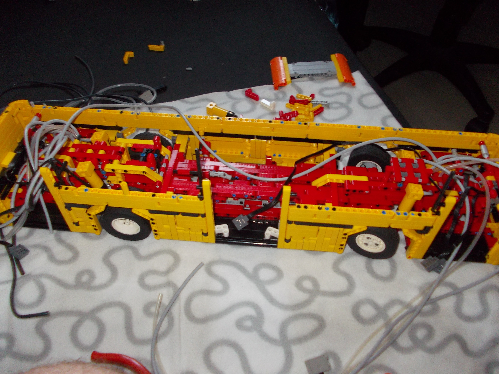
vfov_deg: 49.7
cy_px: 187
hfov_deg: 63.4
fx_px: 404
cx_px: 250
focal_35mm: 28
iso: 200
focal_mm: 4
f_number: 2.7
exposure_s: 1/25
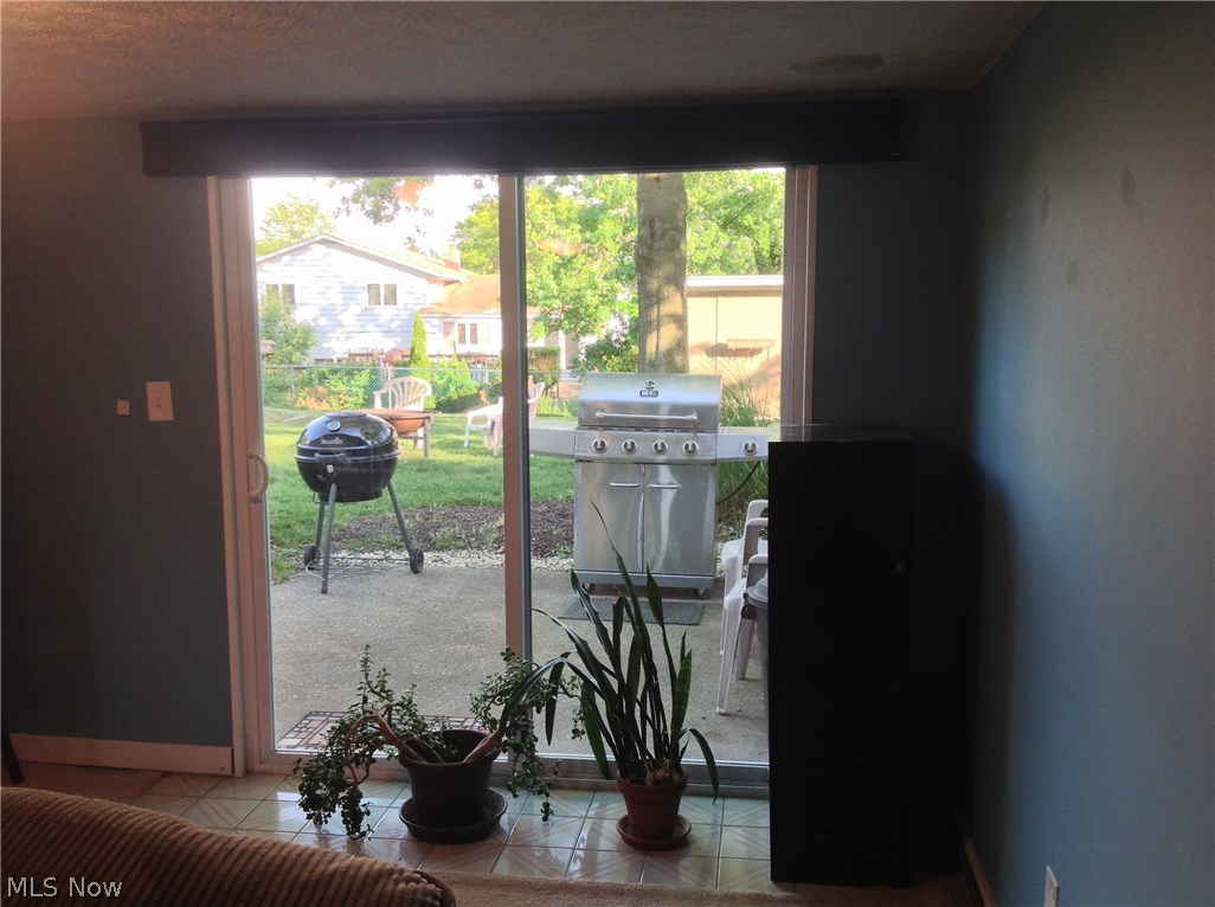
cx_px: 608
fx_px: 1226
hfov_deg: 52.7
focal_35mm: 35
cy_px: 454
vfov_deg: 40.6
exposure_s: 1/60
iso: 64
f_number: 2.4
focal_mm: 4.28
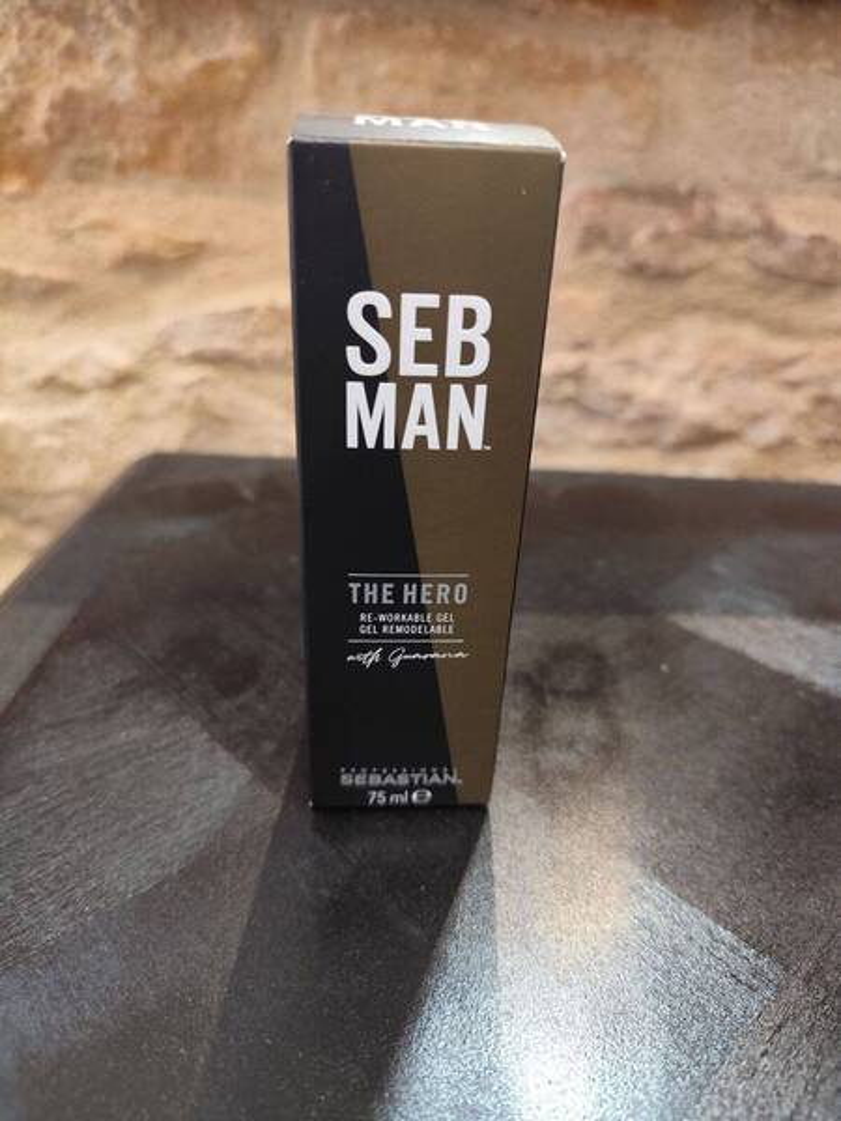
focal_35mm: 23
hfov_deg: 58.9
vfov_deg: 73.9
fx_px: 745
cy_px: 560
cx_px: 420
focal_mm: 6.19
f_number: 1.65
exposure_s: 1/50
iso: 800
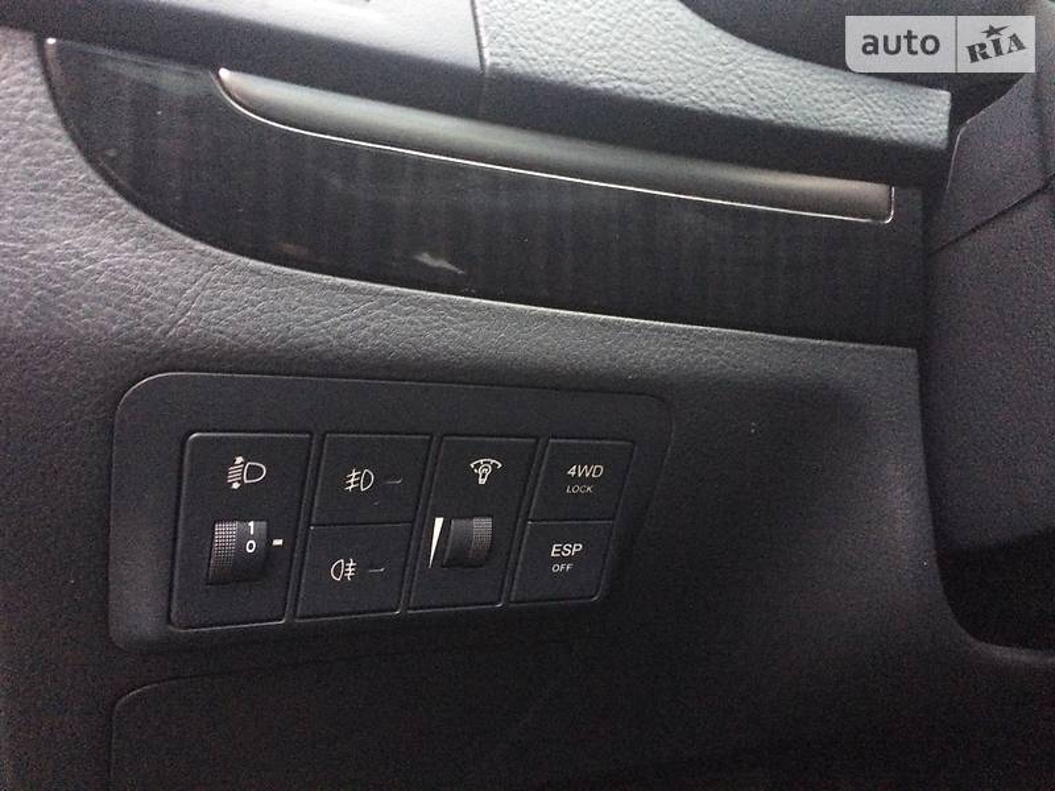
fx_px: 884
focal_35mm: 29
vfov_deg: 48.2
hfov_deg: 61.7
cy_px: 396
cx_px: 528
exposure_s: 1/17
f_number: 2.2
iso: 400
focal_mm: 4.2
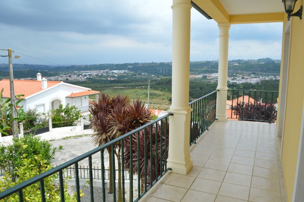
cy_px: 101
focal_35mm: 27
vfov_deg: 47.8
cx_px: 152
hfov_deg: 67.5
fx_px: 228
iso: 100
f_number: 8
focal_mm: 18
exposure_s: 1/250
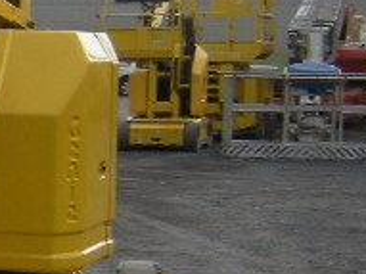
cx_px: -391
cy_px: 263
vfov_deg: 9.8
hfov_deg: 11.7
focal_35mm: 150
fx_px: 1585
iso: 64
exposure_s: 1/158
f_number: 5.6
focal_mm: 4.7
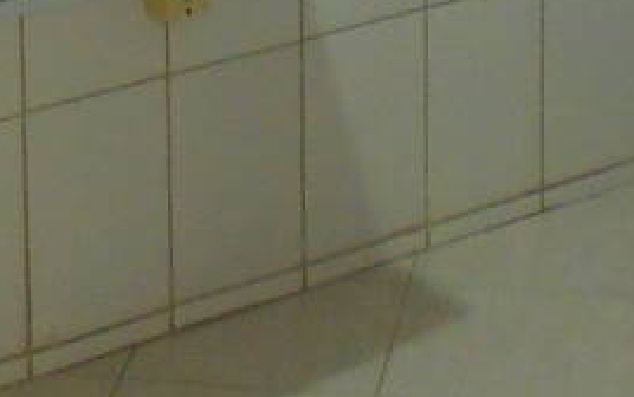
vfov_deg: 8.3
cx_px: 222
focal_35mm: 148
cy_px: -499
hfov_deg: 14.1
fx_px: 2559
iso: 250
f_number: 3.2
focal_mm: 4.6
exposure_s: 1/30
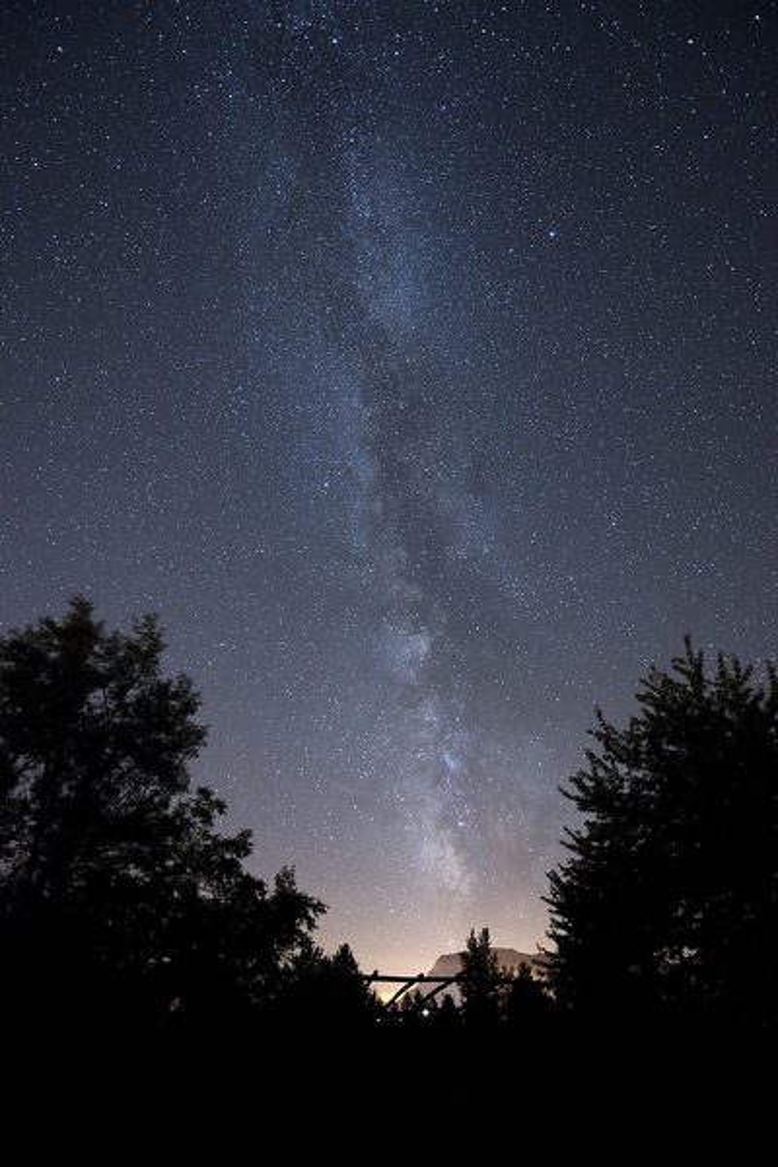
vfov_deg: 104.3
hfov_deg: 81.2
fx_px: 454
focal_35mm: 14
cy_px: 584
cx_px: 389
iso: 5000
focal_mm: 14
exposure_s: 15
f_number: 2.8
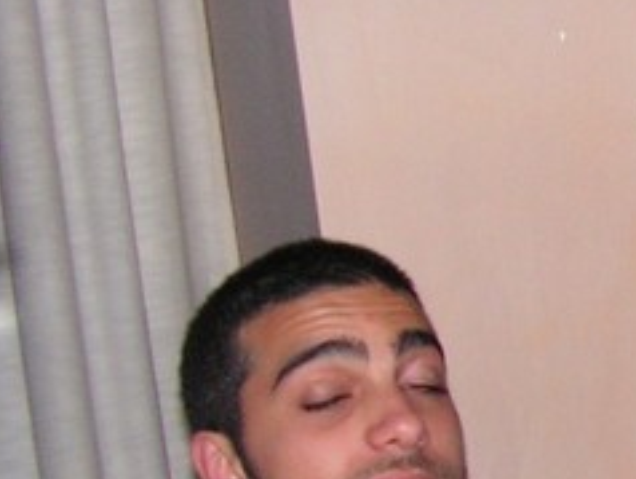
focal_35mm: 121
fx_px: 2225
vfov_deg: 12.2
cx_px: 1015
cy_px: 388
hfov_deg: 14.9
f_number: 3.2
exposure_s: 1/40
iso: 200
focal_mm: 6
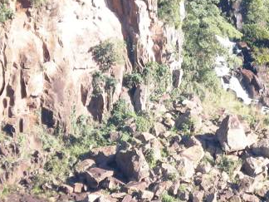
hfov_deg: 8.4
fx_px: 1818
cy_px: 88
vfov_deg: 6.4
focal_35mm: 234
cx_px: 229
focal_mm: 12.3
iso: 80
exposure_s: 1/124
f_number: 4.6
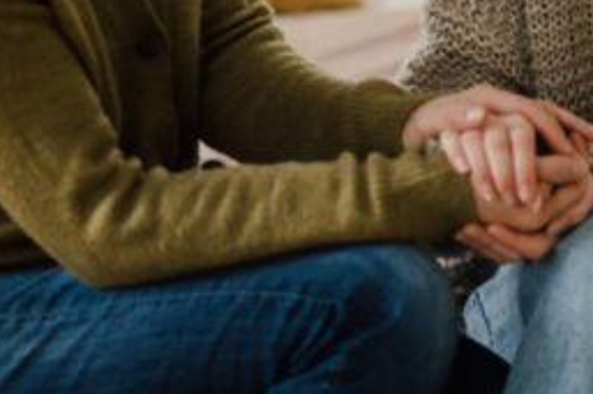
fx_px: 4181
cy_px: -76
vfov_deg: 5.4
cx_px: 540
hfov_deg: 8.1
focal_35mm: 254
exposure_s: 1/125
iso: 500
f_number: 1.8
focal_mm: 85
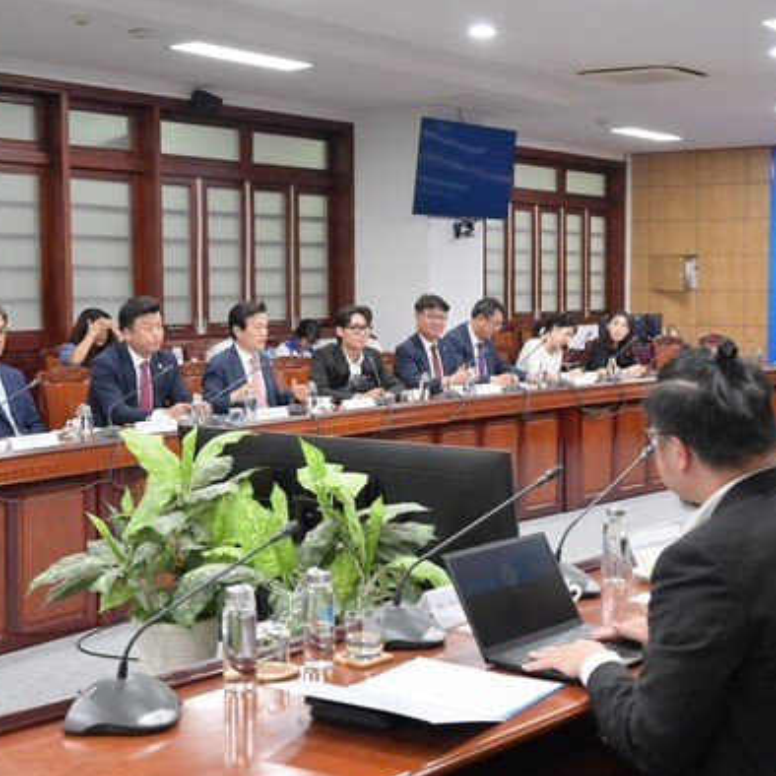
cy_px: 389
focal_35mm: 53
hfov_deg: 32.1
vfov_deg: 32.2
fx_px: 1344
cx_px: 467
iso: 8000
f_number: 6.3
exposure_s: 1/250
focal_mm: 41
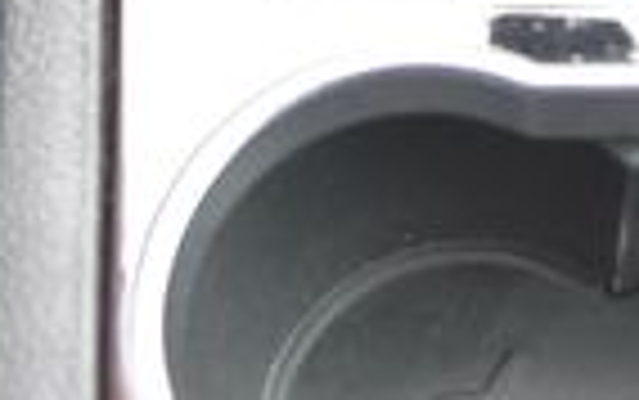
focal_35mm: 279
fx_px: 4863
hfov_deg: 7.5
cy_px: -975
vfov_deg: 4.5
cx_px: 513
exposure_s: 1/20
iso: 500
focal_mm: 38
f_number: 4
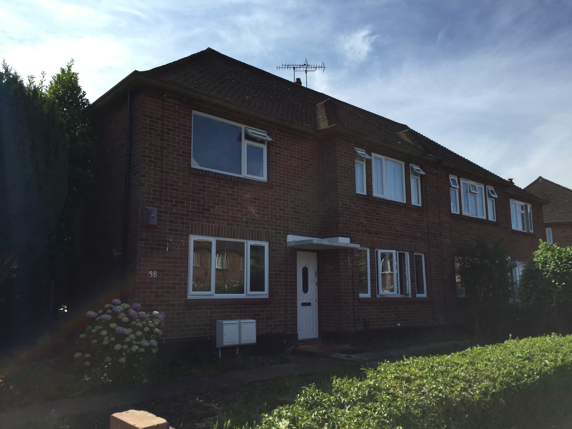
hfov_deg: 61.7
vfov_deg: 48.2
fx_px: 479
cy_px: 214
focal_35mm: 29
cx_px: 286
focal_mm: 4.15
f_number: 2.2
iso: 32
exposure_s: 1/1799
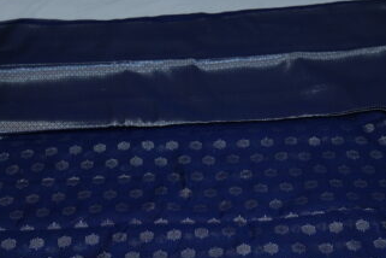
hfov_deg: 34.5
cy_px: 169
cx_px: 207
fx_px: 622
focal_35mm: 58
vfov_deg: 23.3
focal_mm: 31
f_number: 2.8
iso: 640
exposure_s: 1/160
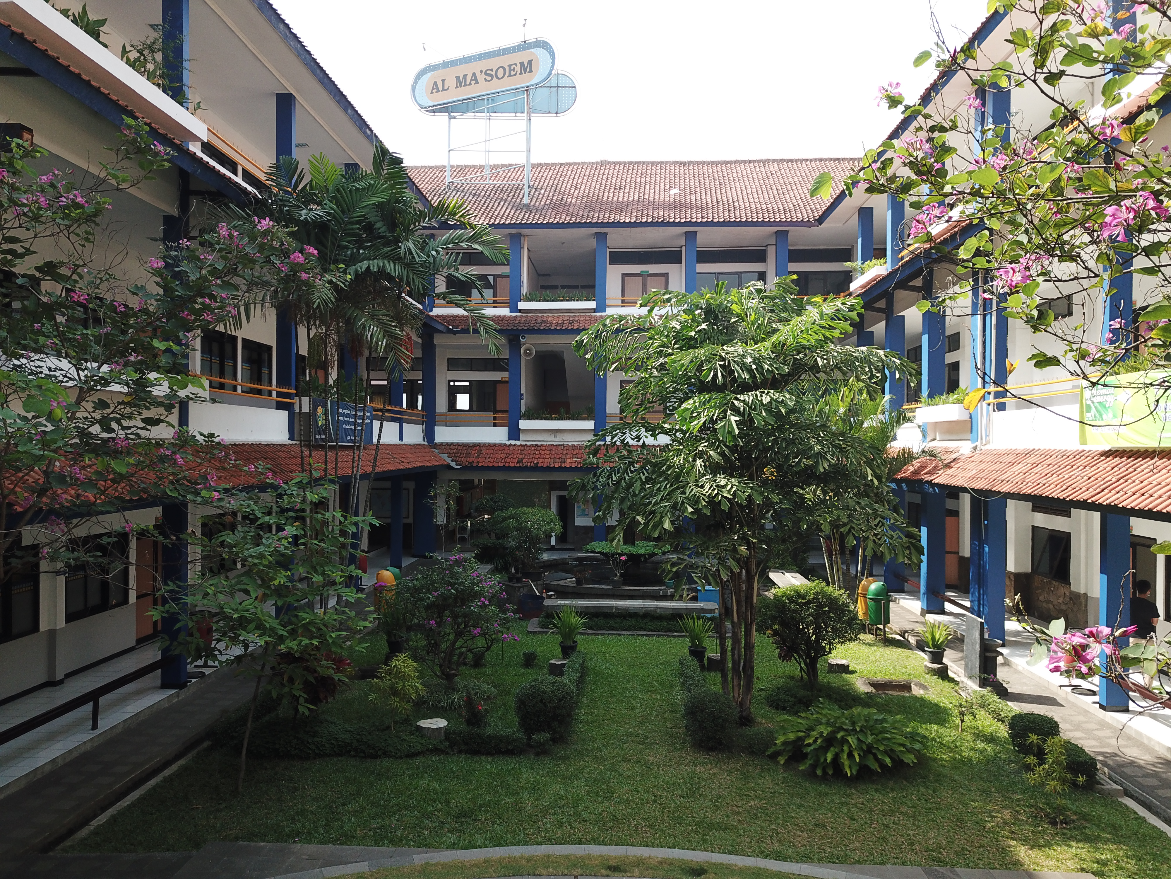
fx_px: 880
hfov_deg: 67.3
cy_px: 440
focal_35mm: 26
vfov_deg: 53.1
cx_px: 586
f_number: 2.2
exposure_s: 1/357
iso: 100
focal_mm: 4.73
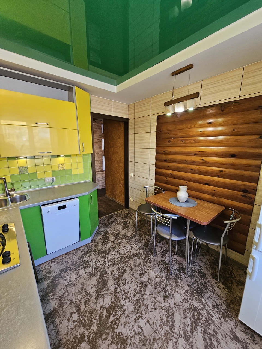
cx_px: 131
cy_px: 174
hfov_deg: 89.9
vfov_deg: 106.2
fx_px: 131
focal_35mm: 13
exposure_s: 1/50
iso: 250
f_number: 2.2
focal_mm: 2.2
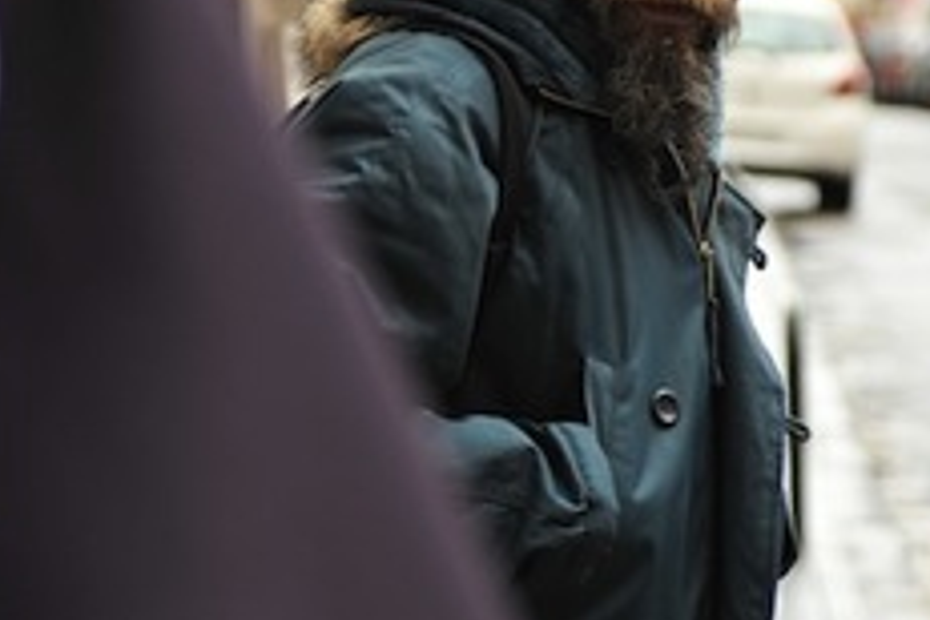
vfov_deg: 6.2
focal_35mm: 220
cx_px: 205
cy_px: 270
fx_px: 5683
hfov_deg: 9.3
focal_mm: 70
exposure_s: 1/160
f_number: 3.5
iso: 200
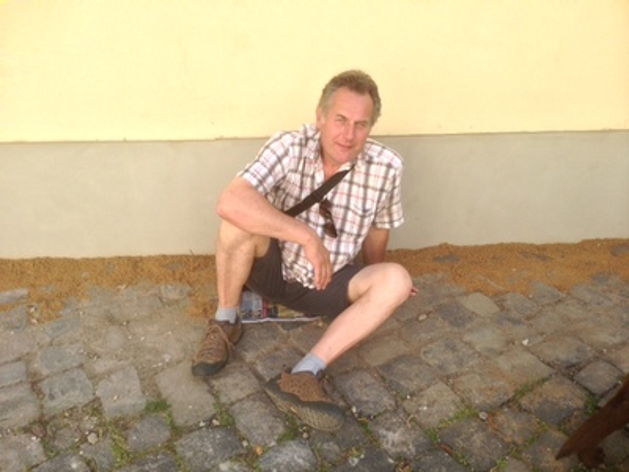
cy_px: 236
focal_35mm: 33
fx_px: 600
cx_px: 314
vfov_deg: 42.9
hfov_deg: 55.4
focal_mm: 4.12
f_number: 2.4
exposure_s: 1/536
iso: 50
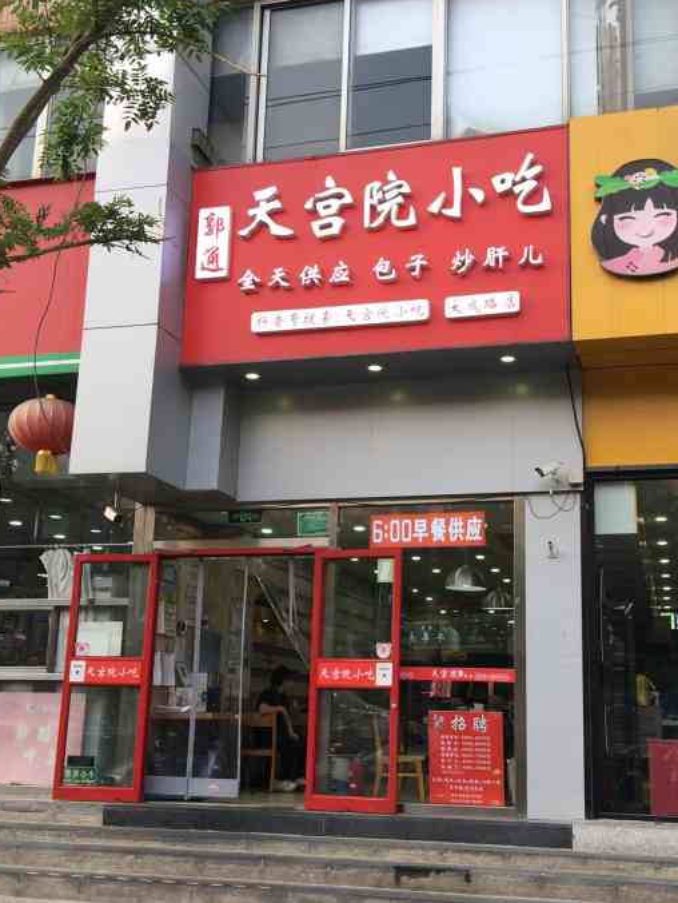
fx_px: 1043
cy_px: 483
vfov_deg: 46.7
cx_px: 387
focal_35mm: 40
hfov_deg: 35.9
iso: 25
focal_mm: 4.15
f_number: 2.2
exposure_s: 1/133
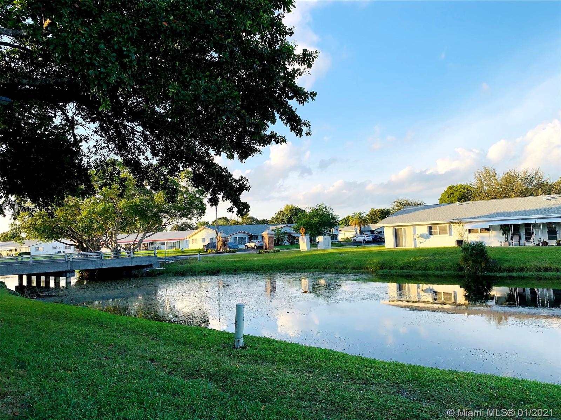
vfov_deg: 53.1
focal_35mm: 26
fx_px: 421
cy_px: 210
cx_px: 280
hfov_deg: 67.3
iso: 25
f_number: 1.8
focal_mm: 4.25
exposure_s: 1/732
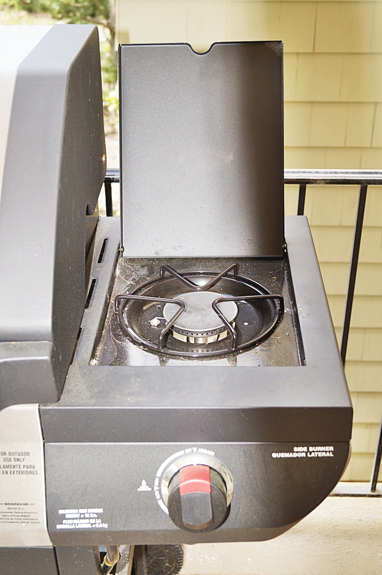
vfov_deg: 43.6
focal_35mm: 45
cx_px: 191
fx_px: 718
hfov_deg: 29.8
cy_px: 288
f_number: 4.5
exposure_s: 1/60
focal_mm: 30
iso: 100
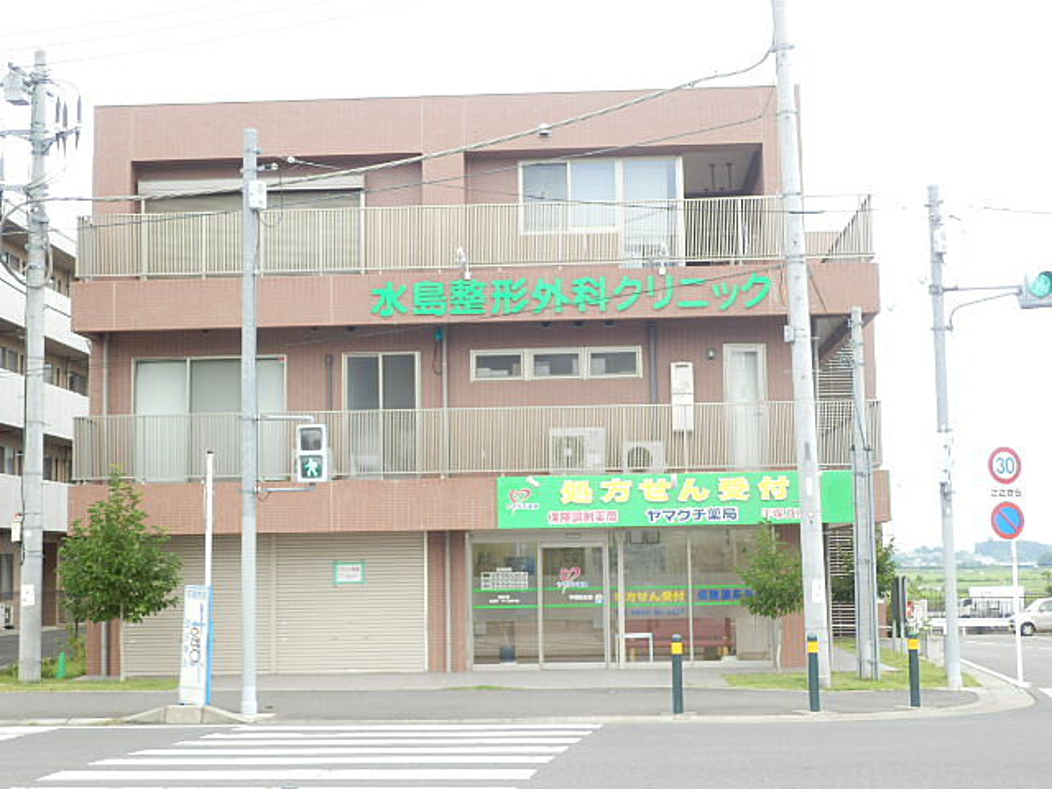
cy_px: 394
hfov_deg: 30.7
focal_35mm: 63
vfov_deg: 23.3
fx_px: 1915
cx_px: 526
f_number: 4.6
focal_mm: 11.1
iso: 80
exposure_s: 1/160
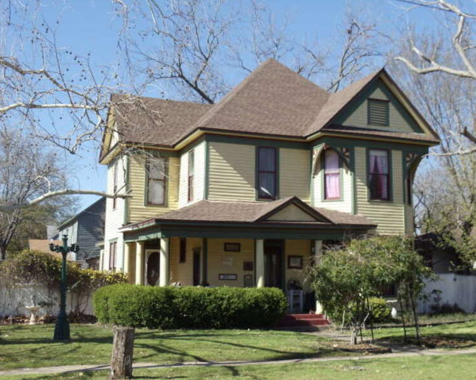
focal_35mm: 64
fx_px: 901
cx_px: 249
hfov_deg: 29.6
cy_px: 190
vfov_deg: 23.8
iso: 100
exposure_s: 1/160
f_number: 8.1
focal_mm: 8.3
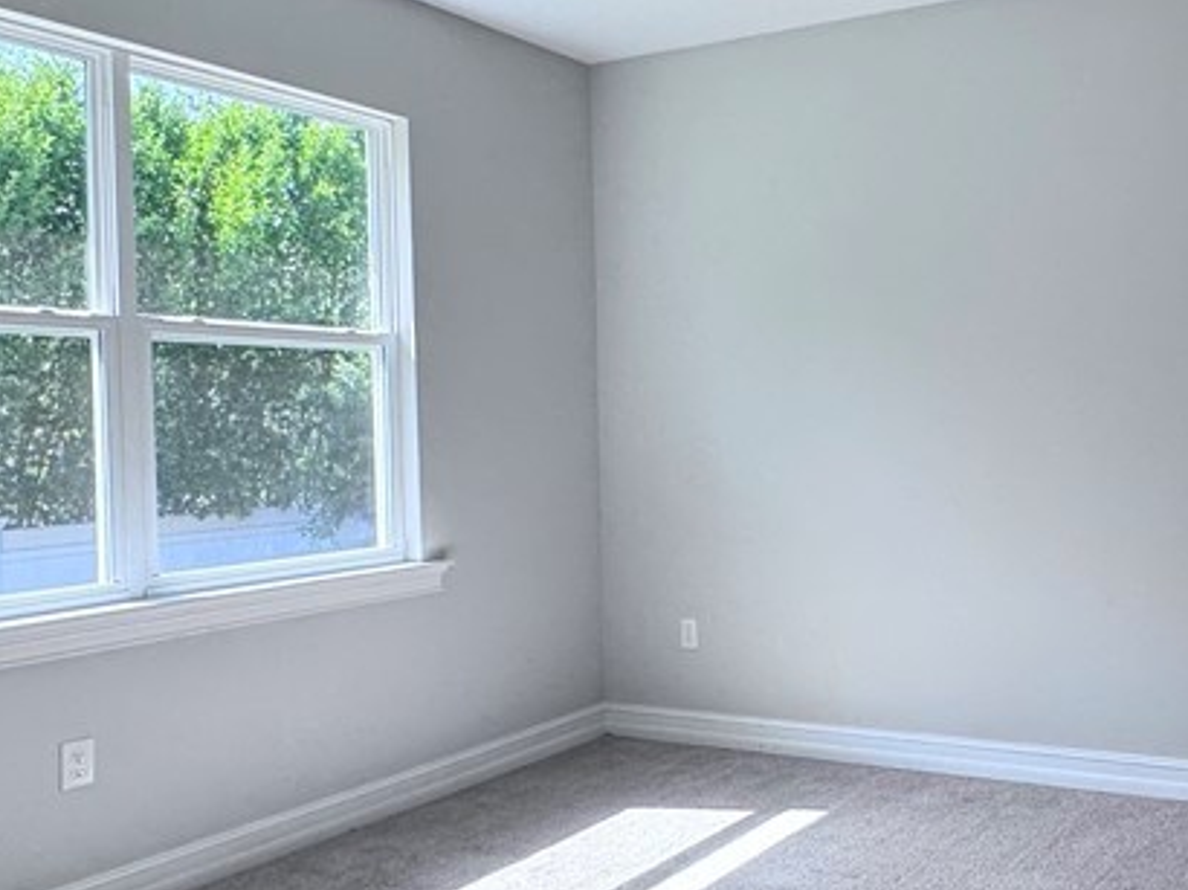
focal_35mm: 35
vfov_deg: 40.7
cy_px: 438
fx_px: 1200
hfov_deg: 49.3
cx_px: 968
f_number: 2.2
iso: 50
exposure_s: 1/120
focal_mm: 2.22
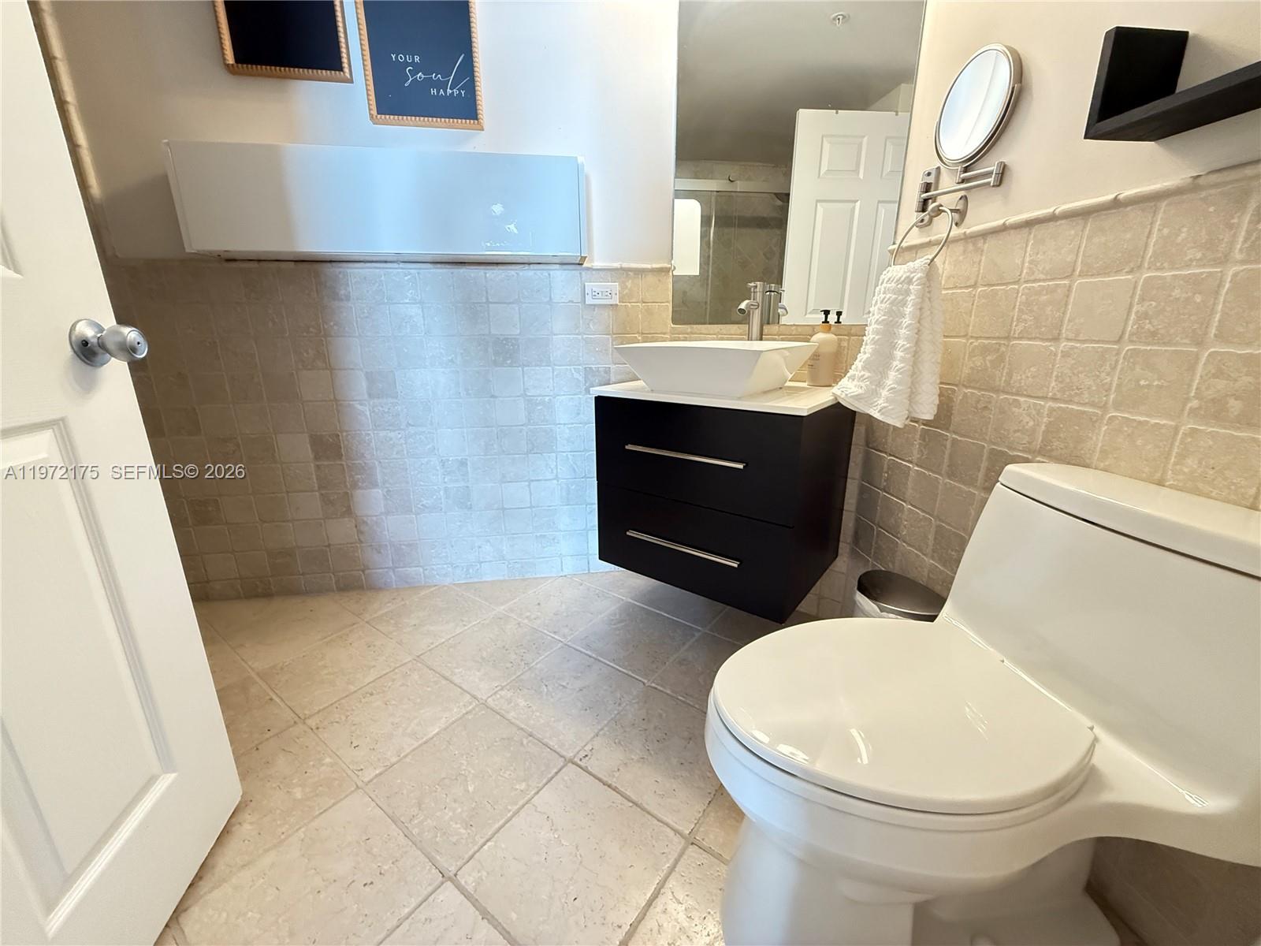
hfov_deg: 102.1
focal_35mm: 14
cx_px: 630
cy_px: 473
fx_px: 510
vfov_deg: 85.7
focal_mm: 2.22
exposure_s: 1/60
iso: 800
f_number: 2.2
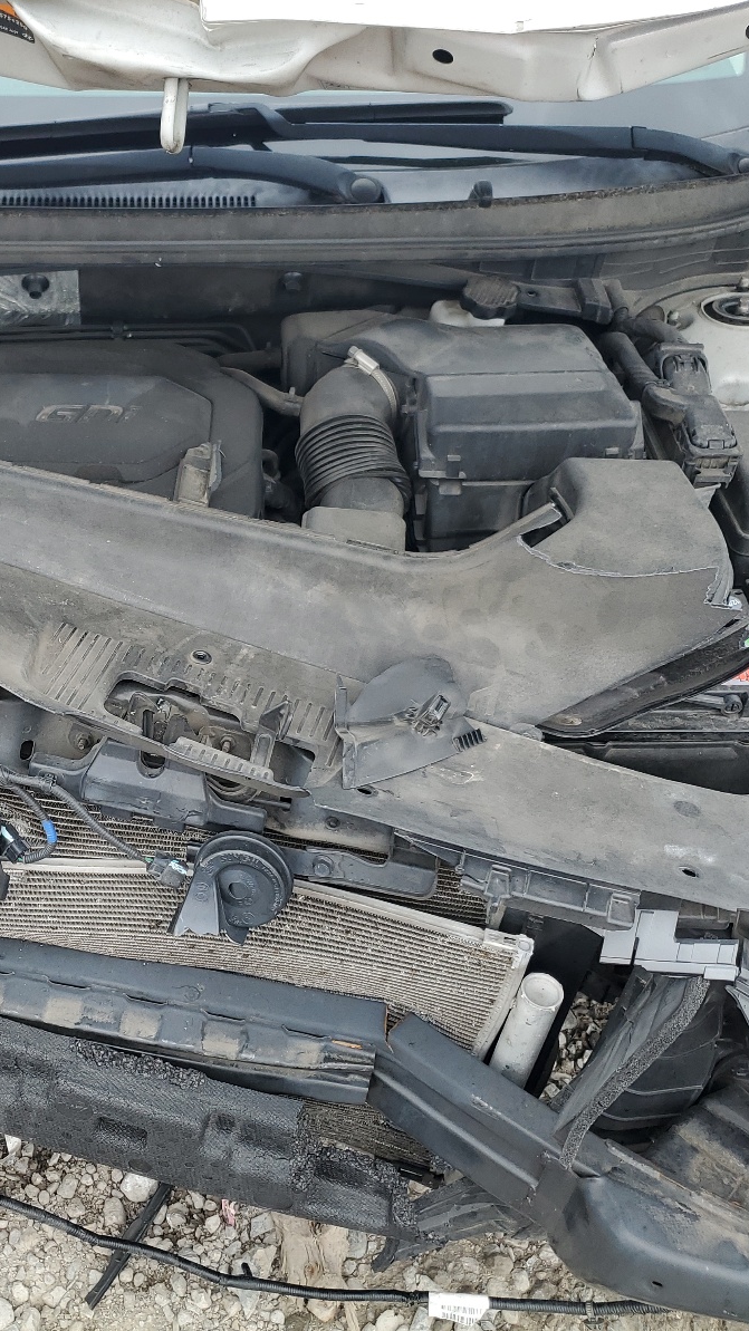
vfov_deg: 52.8
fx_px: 1342
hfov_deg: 30.5
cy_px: 668
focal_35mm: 38
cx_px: 154
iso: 50
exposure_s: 1/455
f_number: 1.5
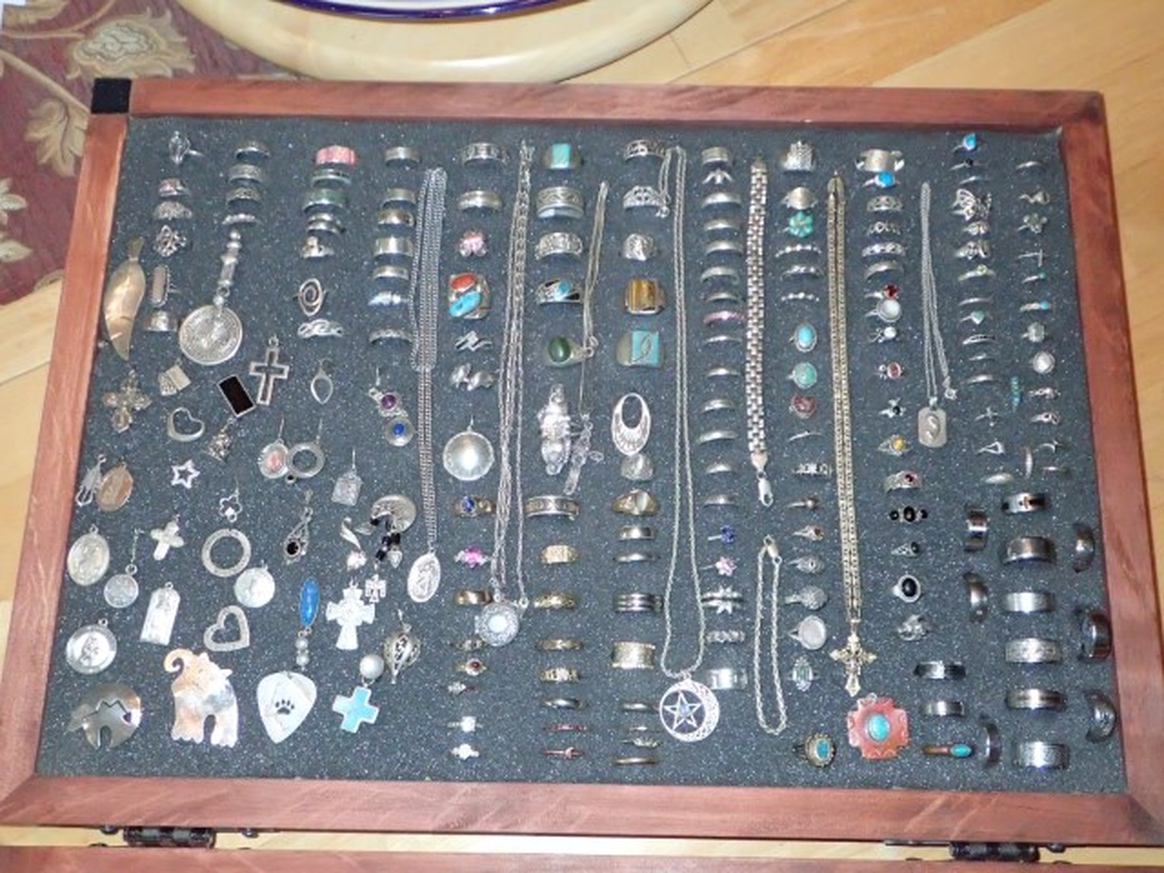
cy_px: 436
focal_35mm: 35
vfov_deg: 40.7
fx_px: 1177
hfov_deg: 52.6
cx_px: 582
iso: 1600
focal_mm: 6.42
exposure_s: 1/500
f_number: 2.6
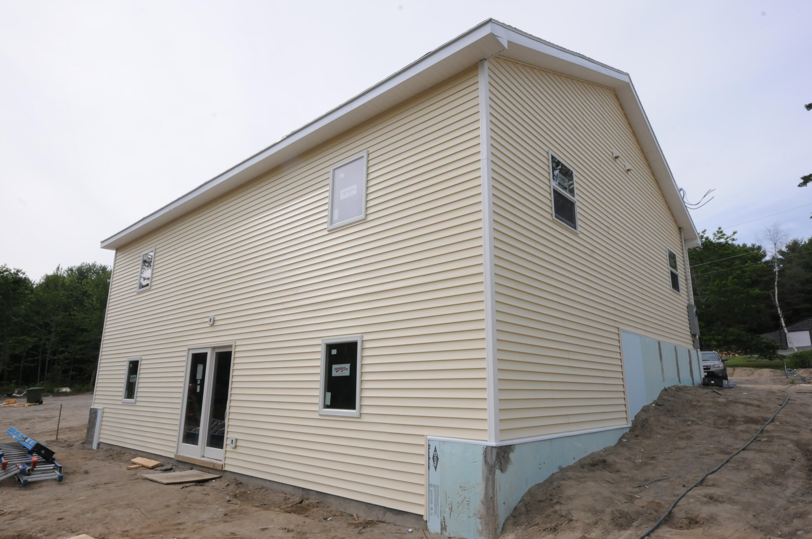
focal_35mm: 21
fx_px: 473
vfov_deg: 59.4
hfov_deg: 81.3
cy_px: 270
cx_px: 406
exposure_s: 1/250
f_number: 19
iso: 800
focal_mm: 14
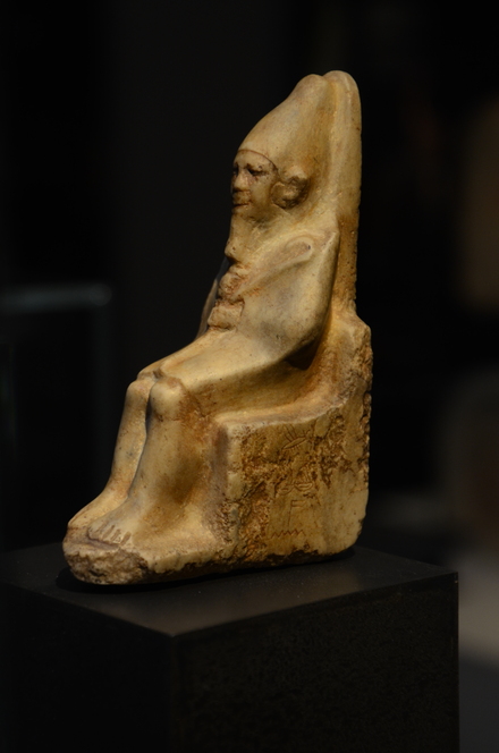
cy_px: 376
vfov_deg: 23.4
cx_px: 250
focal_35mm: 87
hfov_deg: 15.6
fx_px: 1816
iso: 640
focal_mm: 58
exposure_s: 1/50
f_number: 5
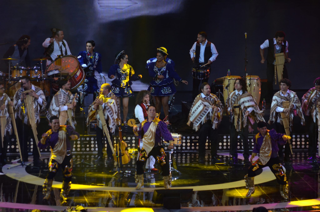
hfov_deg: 6.9
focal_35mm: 300
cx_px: 160
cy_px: 106
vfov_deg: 4.6
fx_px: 2661
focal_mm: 200
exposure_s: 1/100
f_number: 5.6
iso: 800
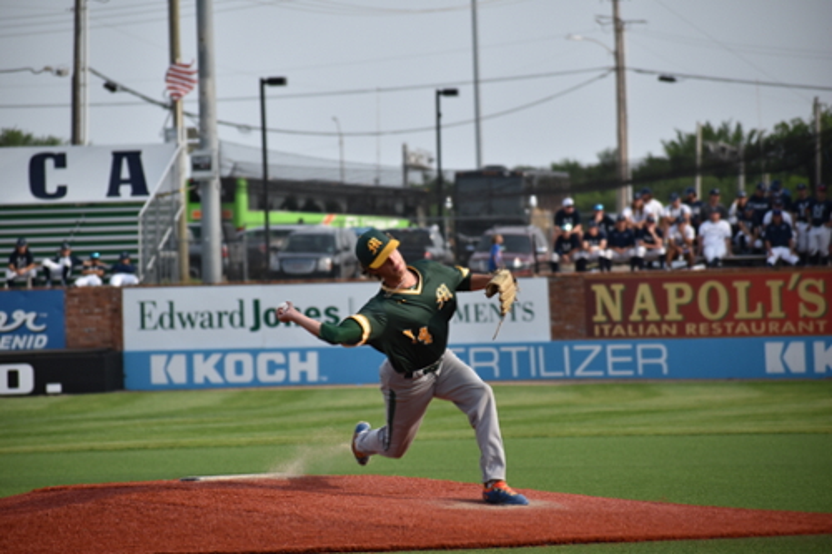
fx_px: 5545
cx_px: 416
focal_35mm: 240
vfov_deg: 5.7
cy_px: 277
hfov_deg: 8.6
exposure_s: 1/1600
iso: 400
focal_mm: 160
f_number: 5
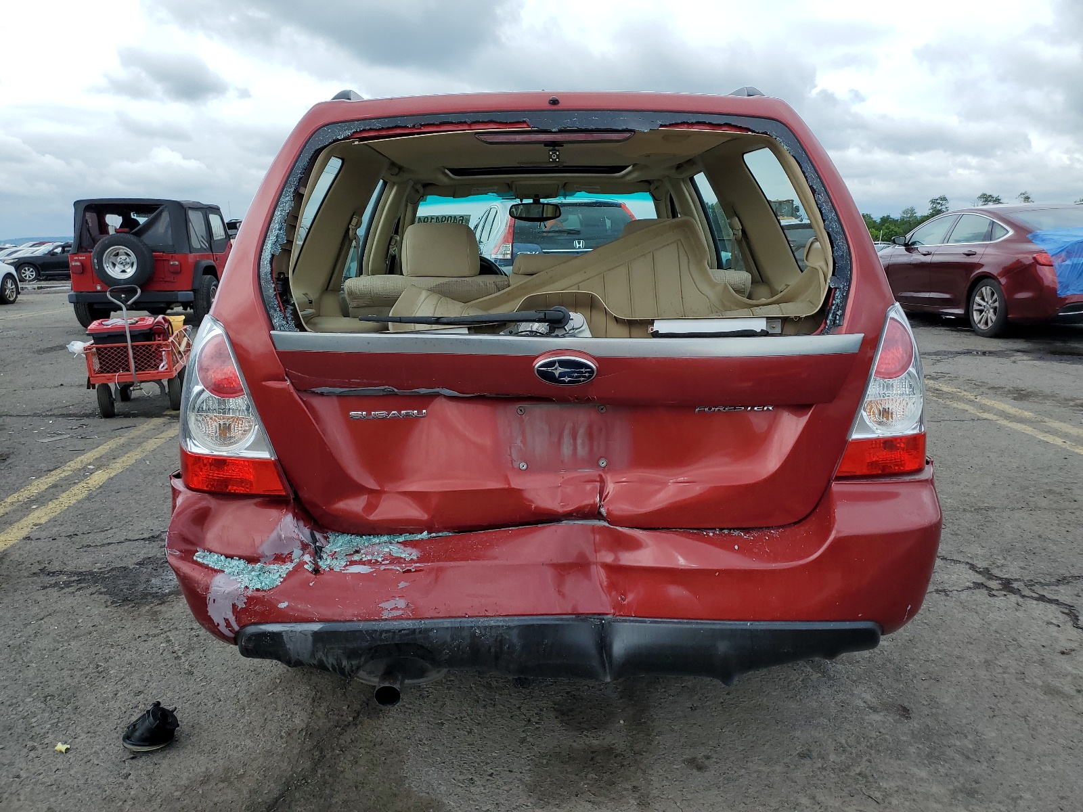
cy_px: 406
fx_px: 813
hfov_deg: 67.3
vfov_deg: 53.1
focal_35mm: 26
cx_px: 542
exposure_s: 1/2500
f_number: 1.5
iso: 50
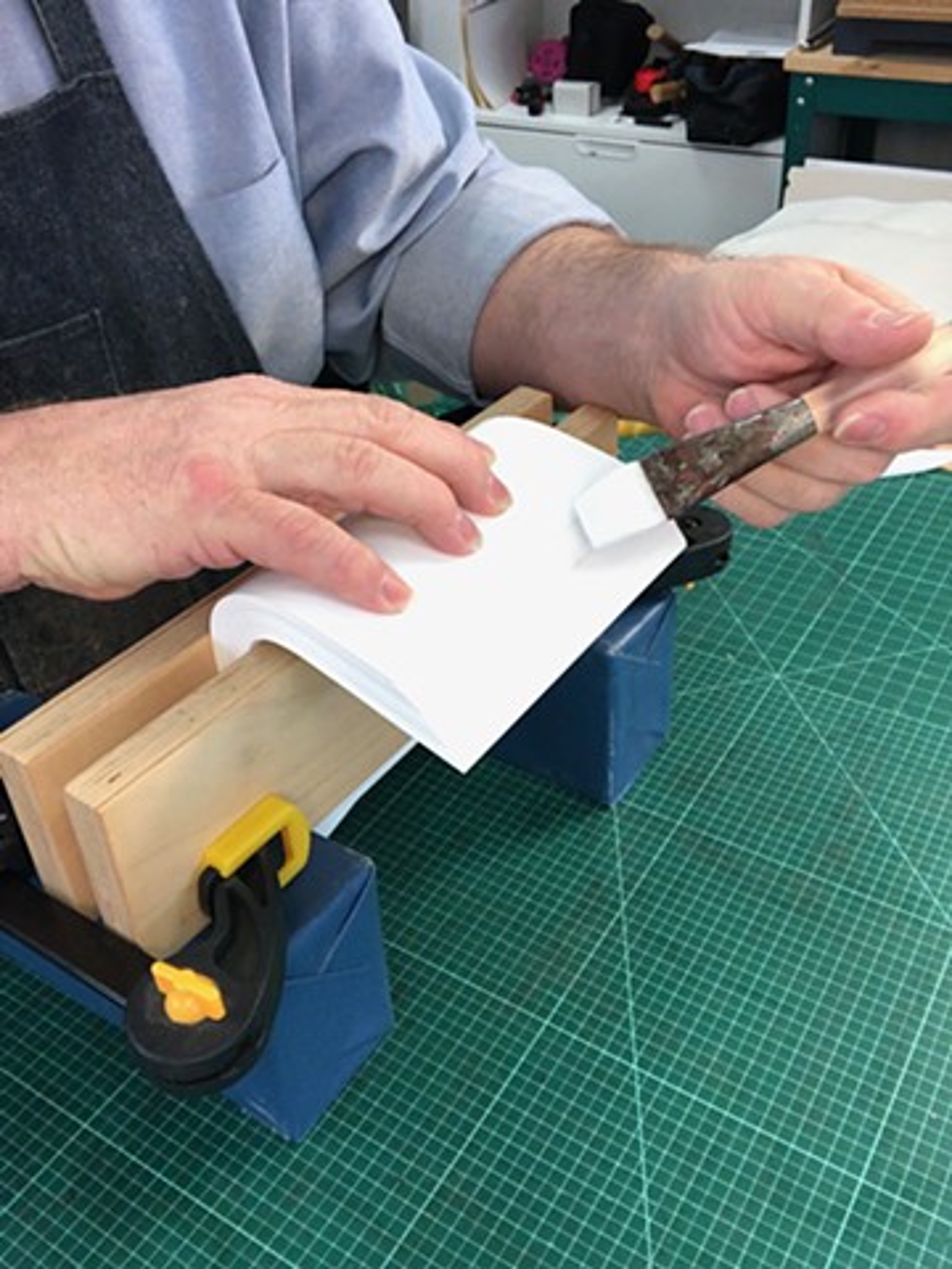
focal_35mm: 32
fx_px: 1173
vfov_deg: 56.8
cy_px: 634
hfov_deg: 44.2
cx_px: 476
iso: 125
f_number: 2.2
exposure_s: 1/85
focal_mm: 2.9
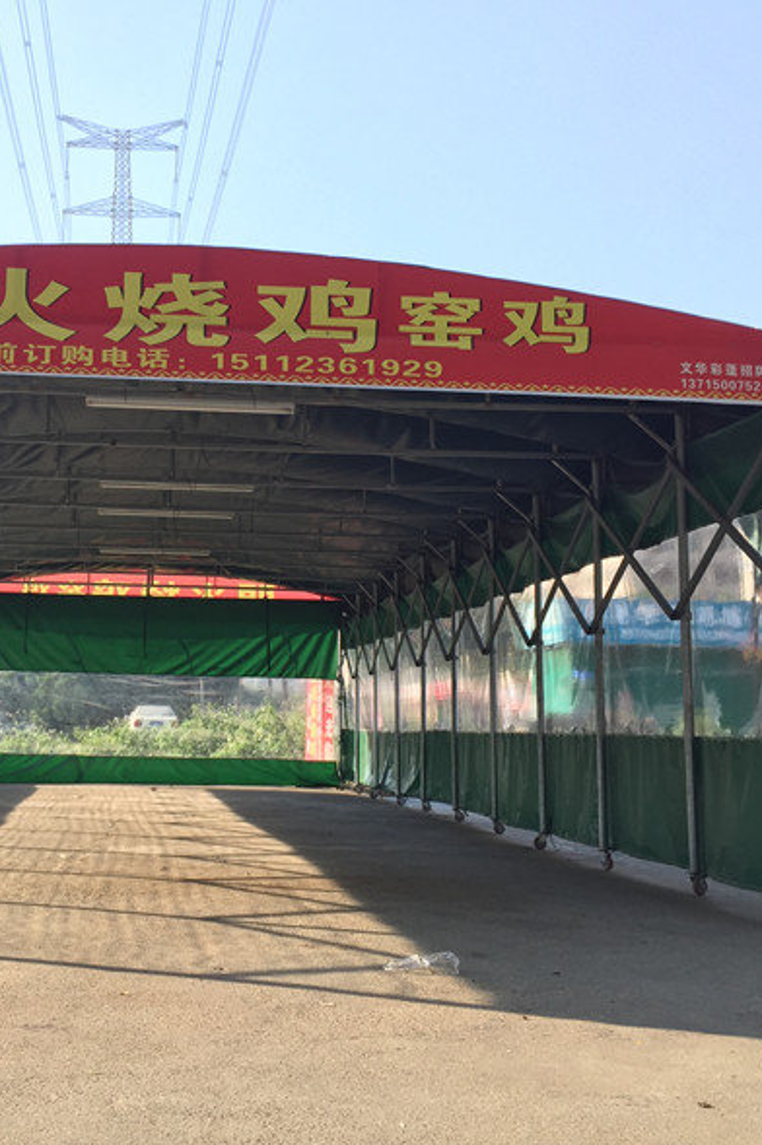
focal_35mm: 41
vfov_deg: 47.4
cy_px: 568
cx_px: 196
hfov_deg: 32.0
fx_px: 1303
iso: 32
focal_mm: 4.15
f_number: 2.2
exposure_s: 1/628
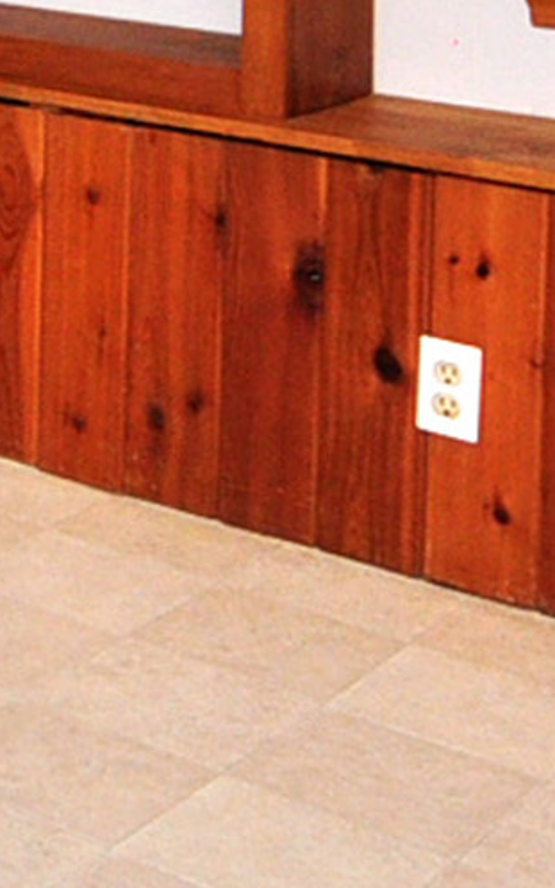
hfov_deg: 11.6
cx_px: -835
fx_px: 2155
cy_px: -341
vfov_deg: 20.7
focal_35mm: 89
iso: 640
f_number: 3.5
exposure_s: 1/125
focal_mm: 10
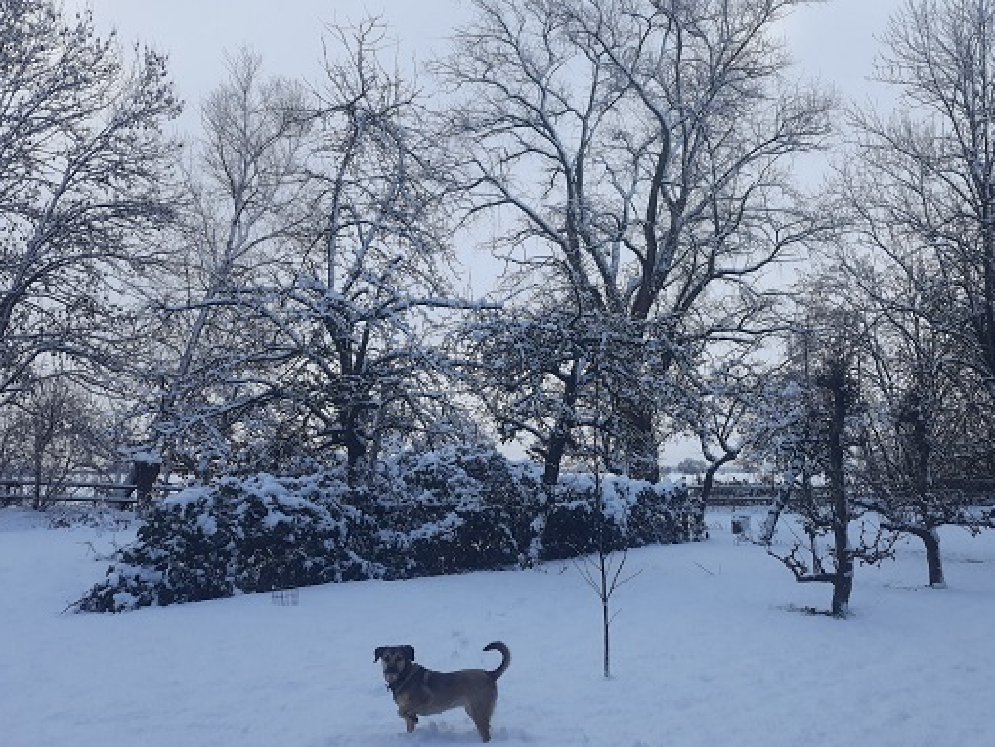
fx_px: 949
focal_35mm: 33
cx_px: 633
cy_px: 337
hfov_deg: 54.6
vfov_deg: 42.9
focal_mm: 5.23
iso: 20
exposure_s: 1/464
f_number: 1.8
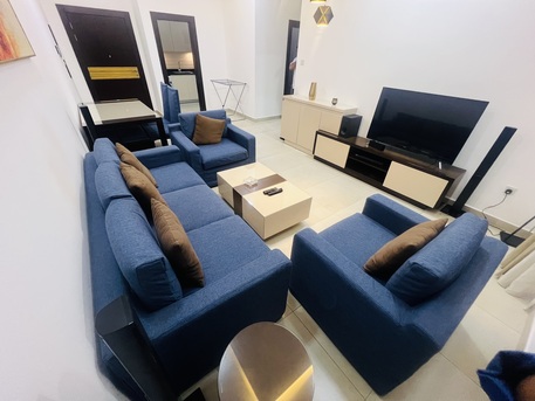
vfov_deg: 89.9
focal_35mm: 13
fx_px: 201
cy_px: 200
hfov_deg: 106.2
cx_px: 268
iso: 400
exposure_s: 1/50
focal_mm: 1.57
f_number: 1.8
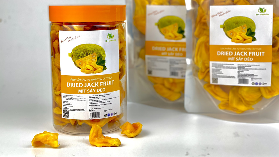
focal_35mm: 57
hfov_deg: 36.6
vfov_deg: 21.0
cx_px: 139
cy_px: 59
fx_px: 422
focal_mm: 6
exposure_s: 1/133
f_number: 2
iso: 20
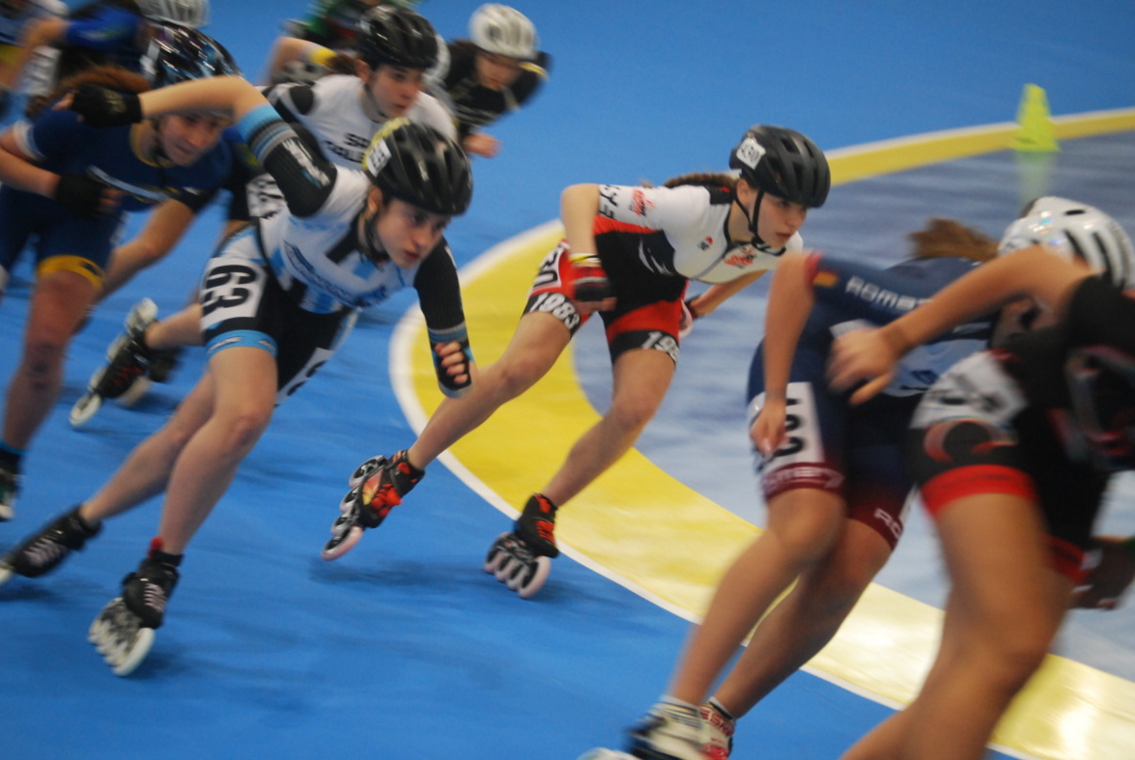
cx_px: 546
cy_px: 359
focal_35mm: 123
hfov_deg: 16.7
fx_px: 3869
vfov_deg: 11.2
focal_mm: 75
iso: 800
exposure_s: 1/125
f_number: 4.5
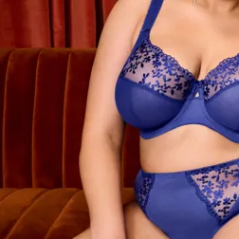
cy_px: 107
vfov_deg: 19.2
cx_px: 324
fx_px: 706
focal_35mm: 90
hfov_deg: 17.8
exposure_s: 1/200
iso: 1250
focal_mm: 33.5
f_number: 7.1
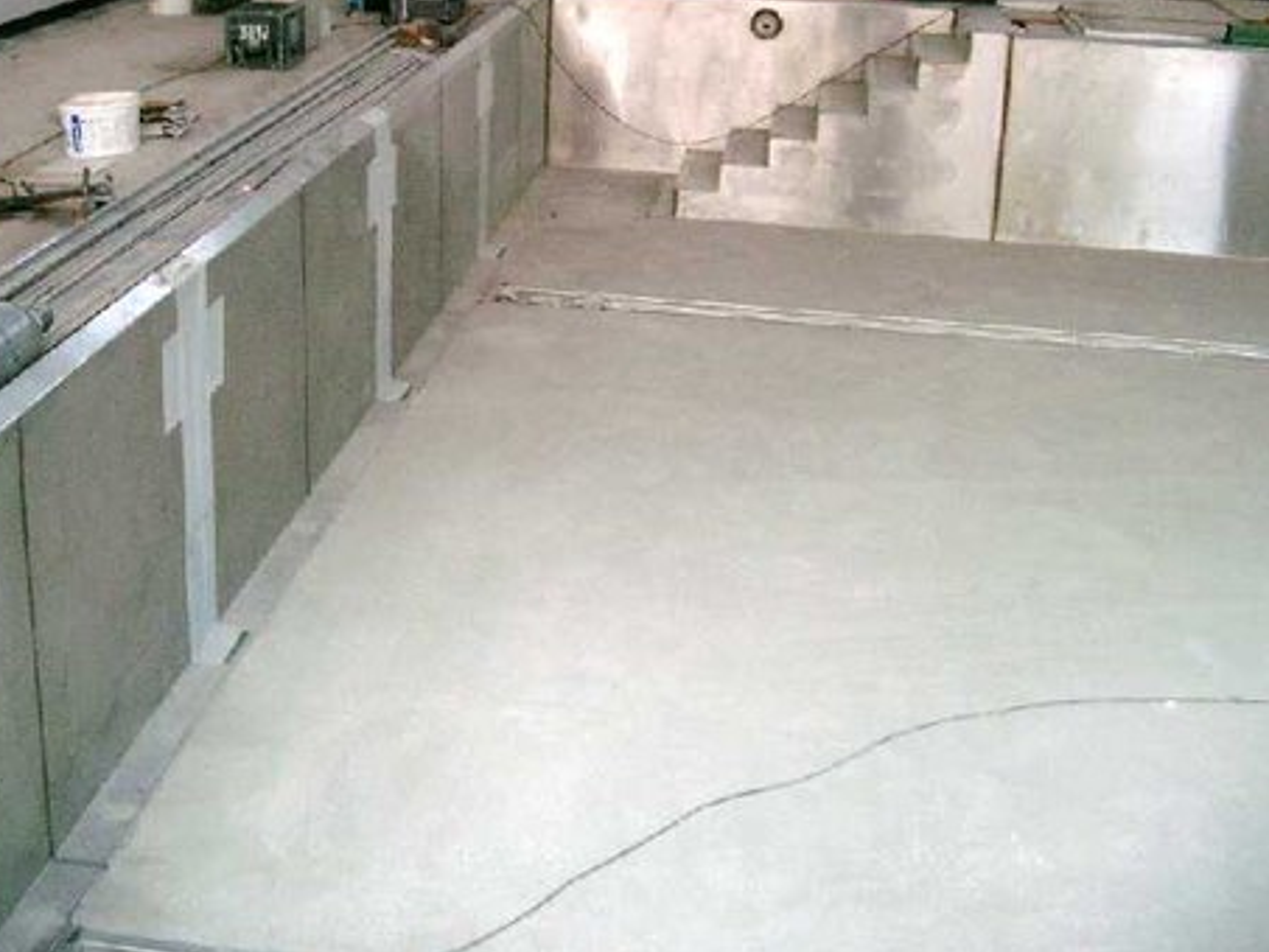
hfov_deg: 38.9
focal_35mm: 49
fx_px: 1797
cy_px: 333
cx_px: 574
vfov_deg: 29.5
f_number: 2.6
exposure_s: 1/80
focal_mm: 7.6
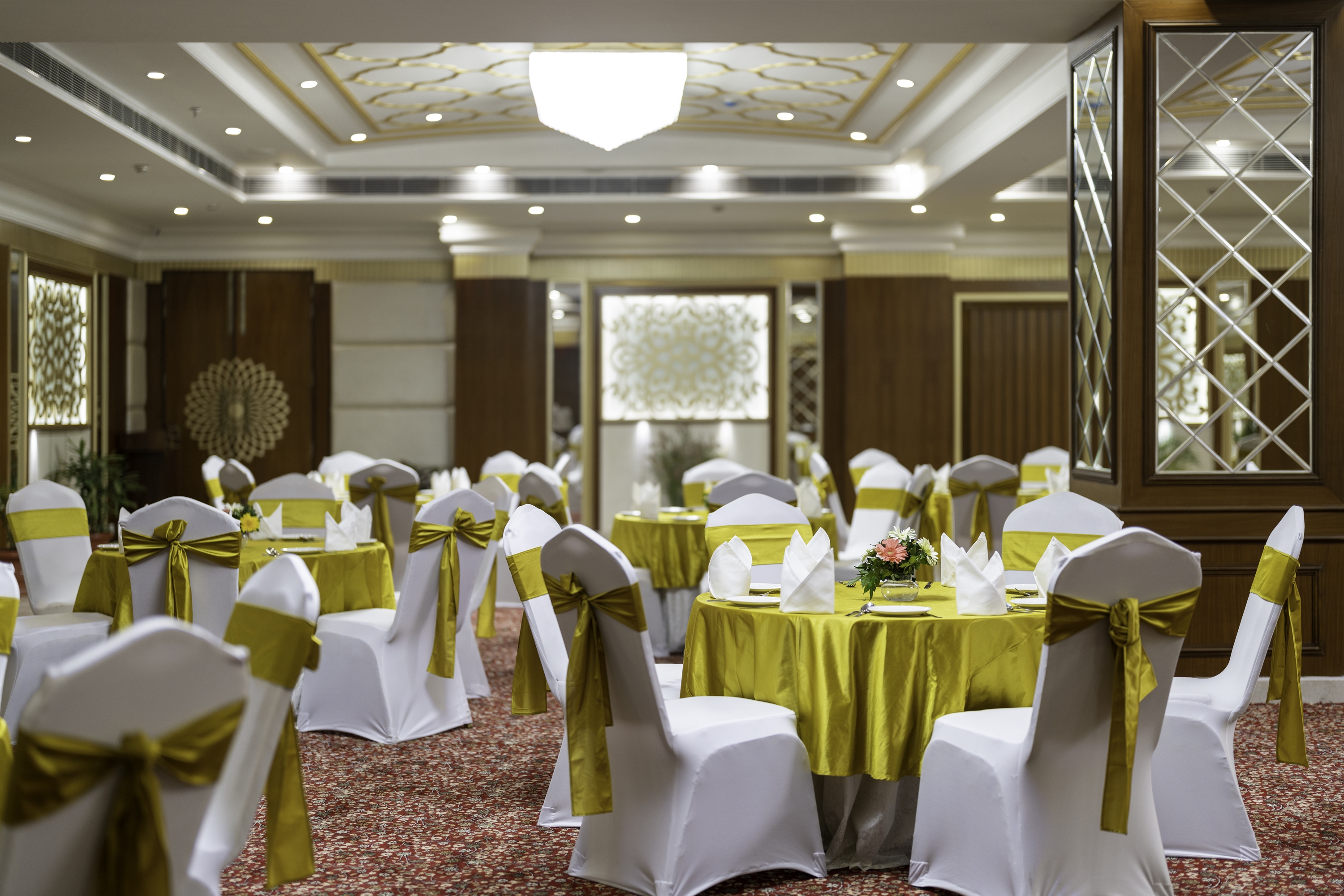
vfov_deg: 27.0
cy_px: 448
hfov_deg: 39.6
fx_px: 1867
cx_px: 672
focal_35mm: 50
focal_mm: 50
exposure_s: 1/100
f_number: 1.2
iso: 100
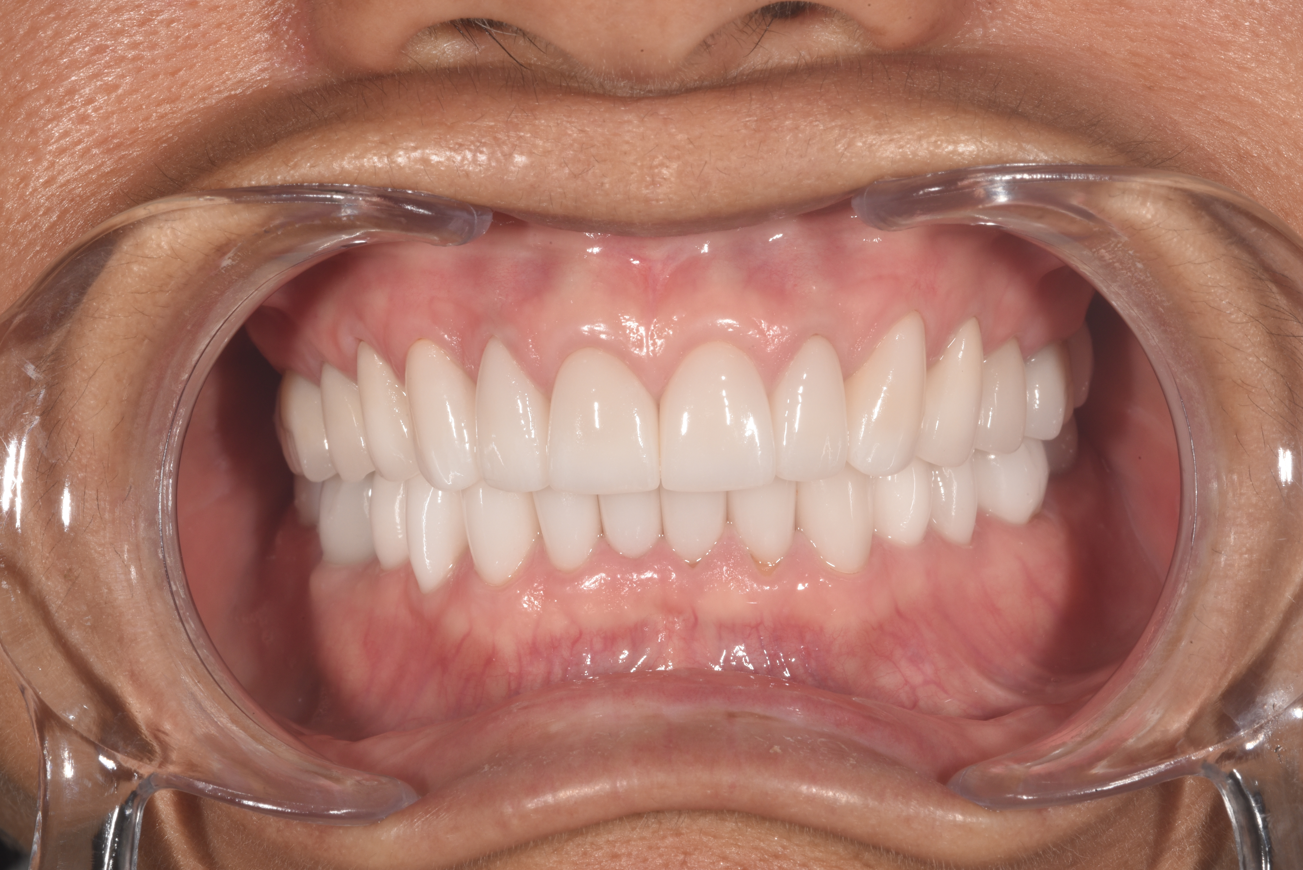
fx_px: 3802
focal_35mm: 105
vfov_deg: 13.1
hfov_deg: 19.4
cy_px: 435
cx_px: 652
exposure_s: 1/60
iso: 400
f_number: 40
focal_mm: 105
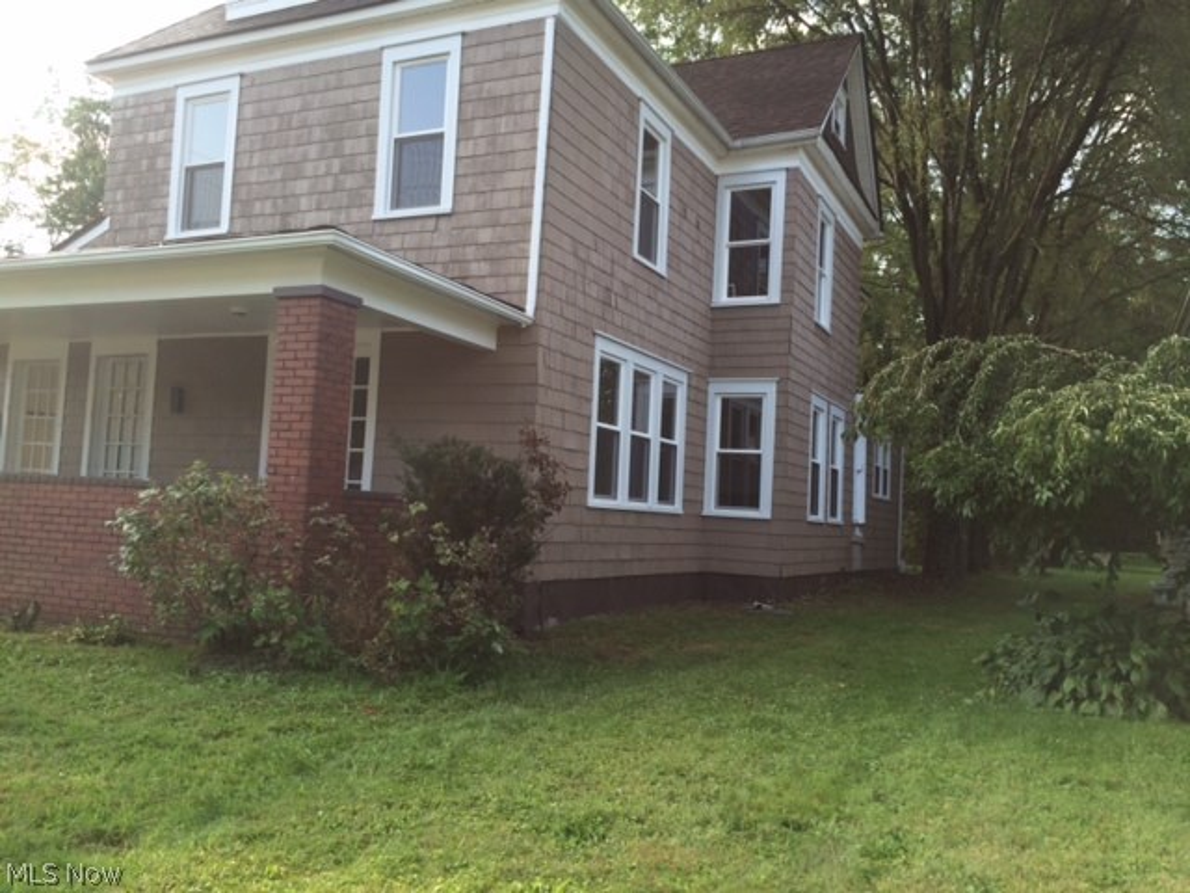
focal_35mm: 30
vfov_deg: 46.8
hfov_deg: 60.0
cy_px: 446
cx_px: 595
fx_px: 1031
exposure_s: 1/410
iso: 32
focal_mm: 4.12
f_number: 2.2
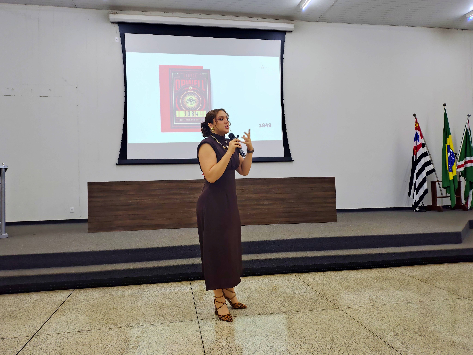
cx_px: 236
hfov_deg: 69.4
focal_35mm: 25
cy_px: 178
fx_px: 342
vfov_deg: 54.9
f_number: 1.7
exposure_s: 1/60
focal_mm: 4.71
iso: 646
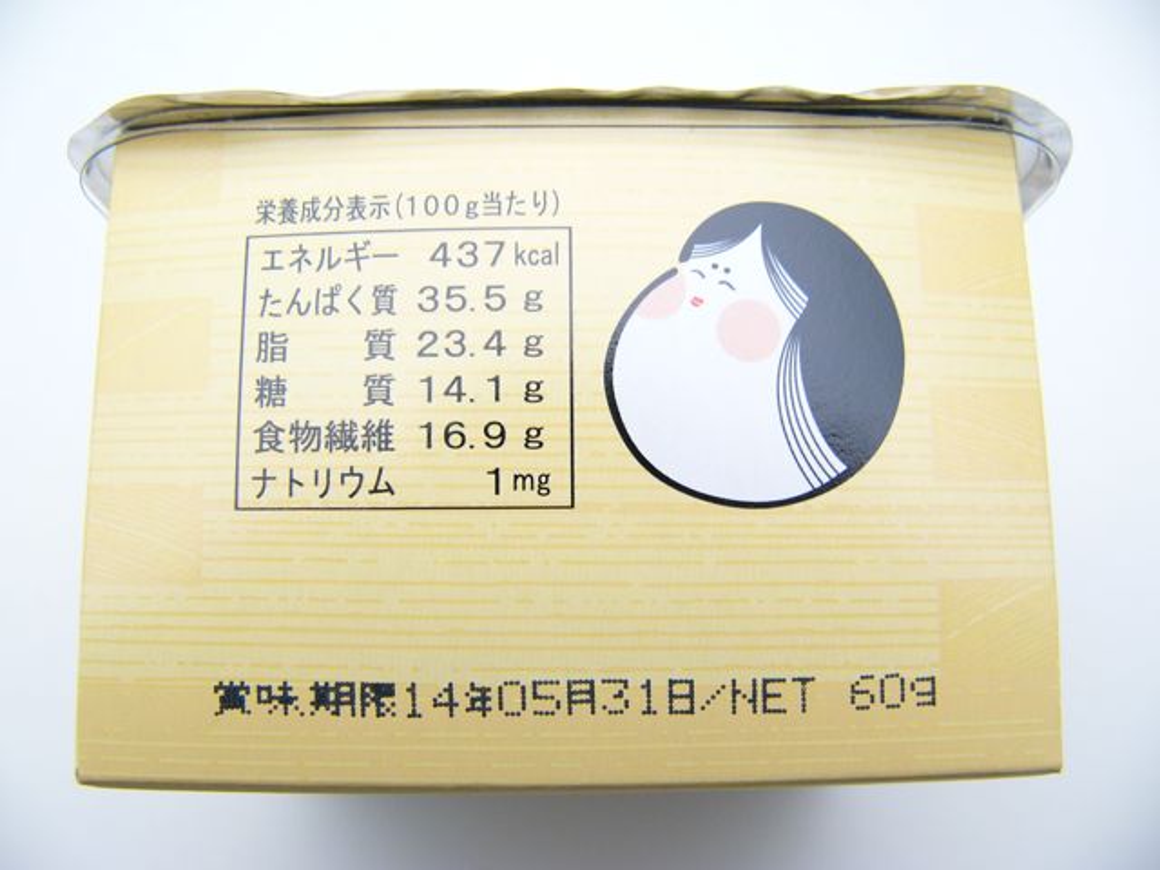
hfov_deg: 51.4
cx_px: 580
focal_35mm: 36
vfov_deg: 39.7
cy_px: 435
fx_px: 1206
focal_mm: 6
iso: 150
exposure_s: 1/20
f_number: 2.8
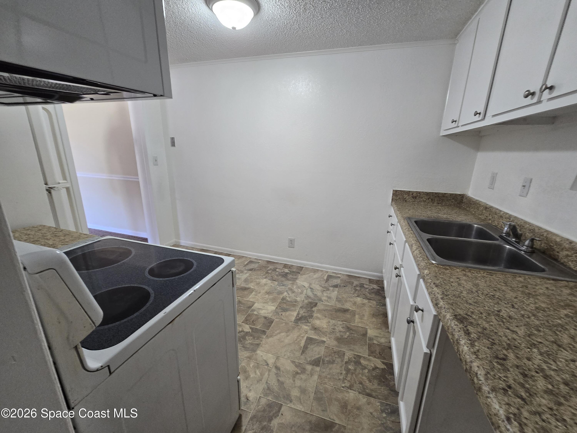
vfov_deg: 89.9
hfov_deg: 106.2
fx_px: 217
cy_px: 216
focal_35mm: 13
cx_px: 288
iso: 250
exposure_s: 1/60
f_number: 2.2
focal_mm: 2.2
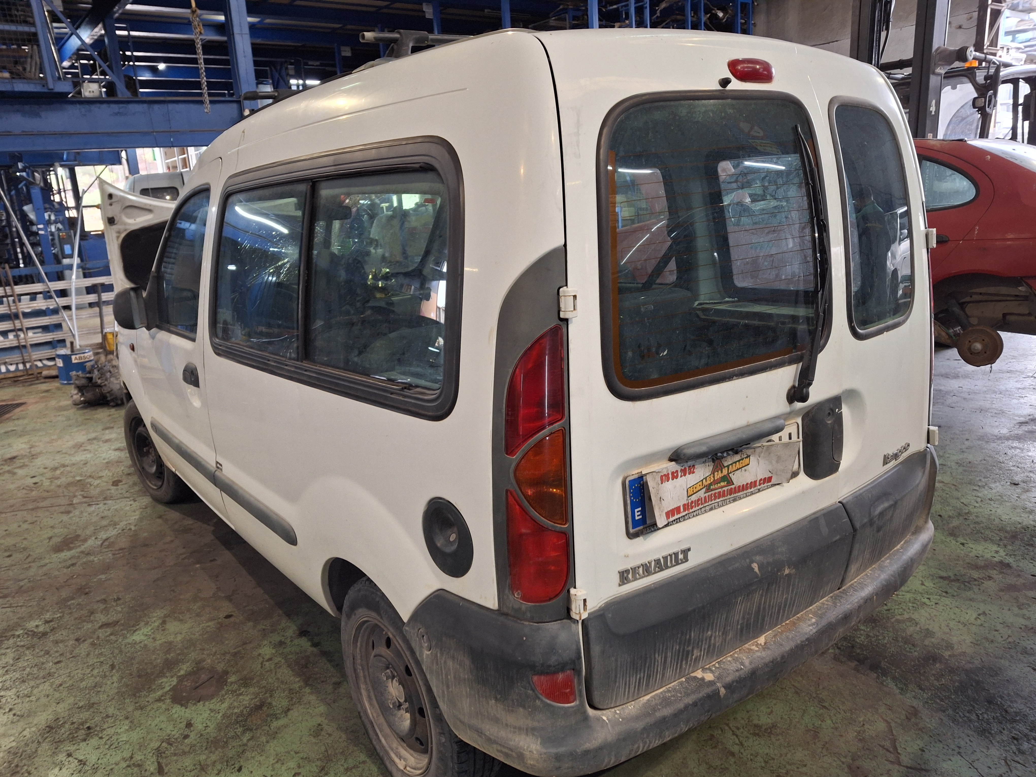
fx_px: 748
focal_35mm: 25
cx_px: 518
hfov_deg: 69.4
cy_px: 388
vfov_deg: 54.9
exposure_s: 1/50
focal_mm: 4.69
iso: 200
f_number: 1.8
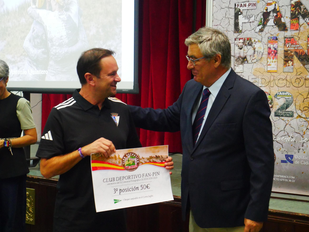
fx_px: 607
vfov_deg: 21.6
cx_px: 154
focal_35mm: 68
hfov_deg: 28.6
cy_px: 116
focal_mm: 34
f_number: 5.4
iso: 3200
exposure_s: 1/40
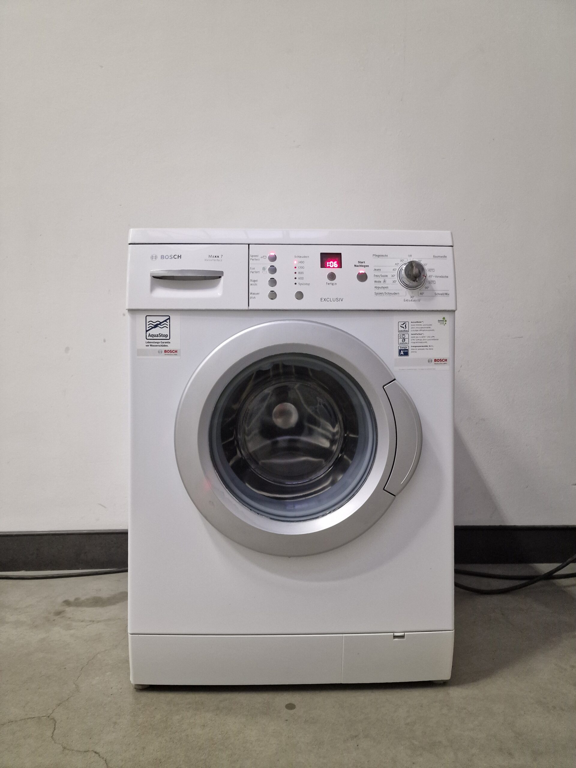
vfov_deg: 73.9
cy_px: 384
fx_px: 510
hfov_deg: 58.9
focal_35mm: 23
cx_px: 288
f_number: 1.8
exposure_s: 1/50
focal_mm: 6.4
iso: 640
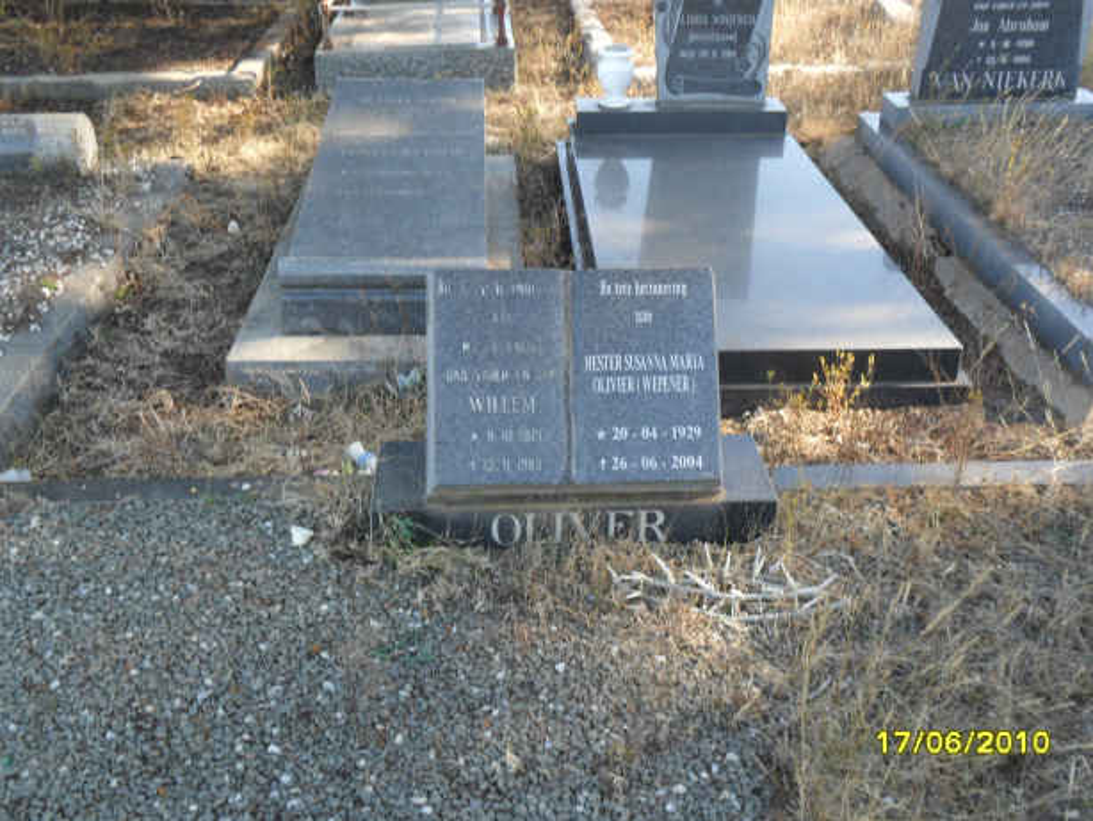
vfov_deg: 38.7
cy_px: 410
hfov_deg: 50.1
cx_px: 546
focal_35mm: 37
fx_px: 1169
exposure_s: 1/45
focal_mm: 6.6
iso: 100
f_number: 4
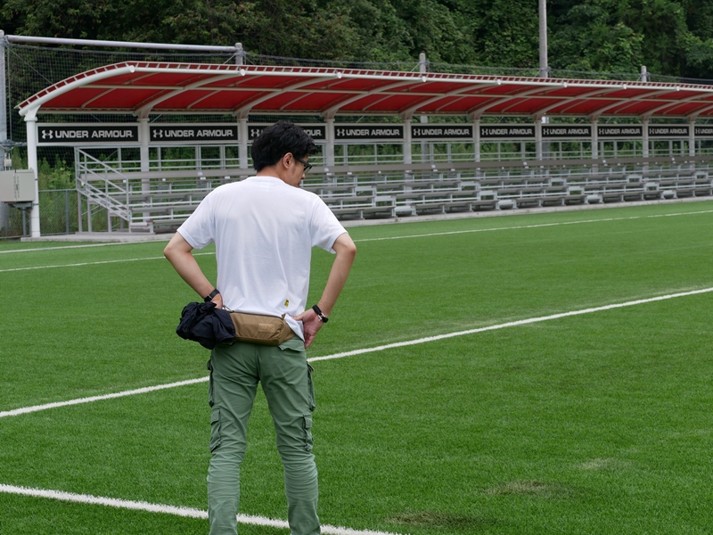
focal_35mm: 86
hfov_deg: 22.8
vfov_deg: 17.2
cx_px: 356
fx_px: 1771
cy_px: 268
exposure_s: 1/320
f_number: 6.3
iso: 200
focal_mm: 43
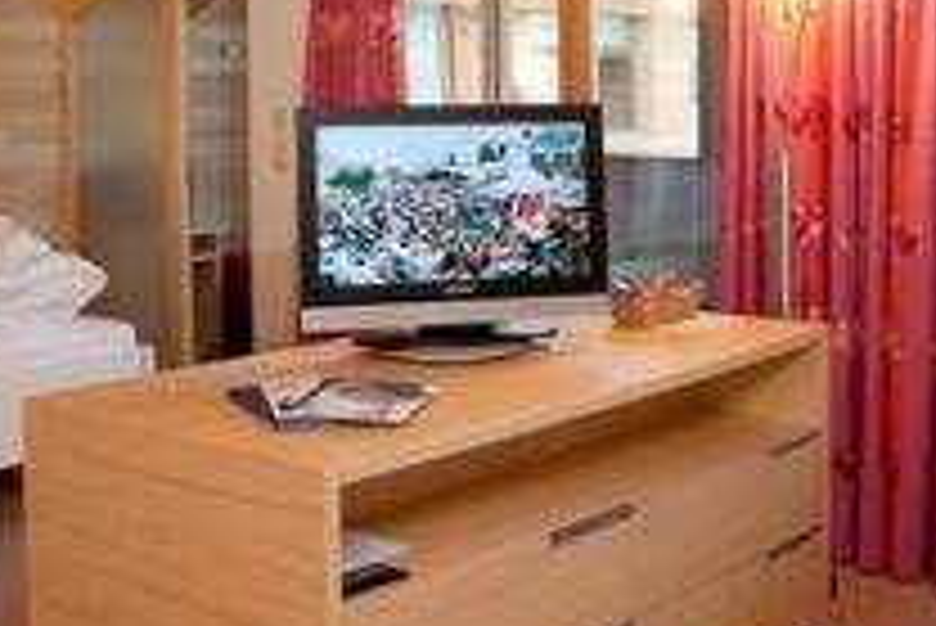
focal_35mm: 54
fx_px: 1405
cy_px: 95
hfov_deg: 36.8
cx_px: 518
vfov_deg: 24.6
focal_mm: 17
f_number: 8
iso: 200
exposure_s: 1/8
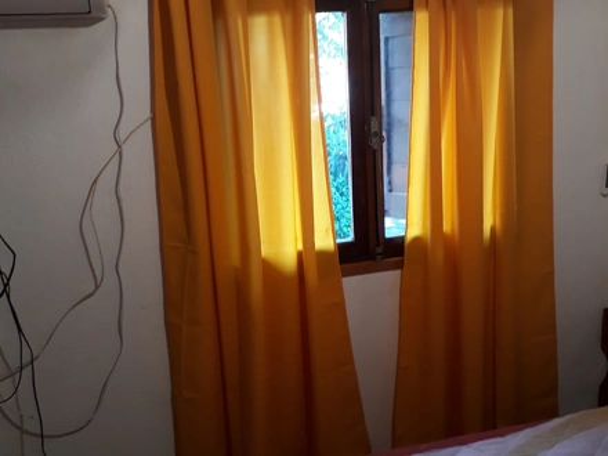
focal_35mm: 27
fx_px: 474
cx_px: 304
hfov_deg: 65.3
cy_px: 228
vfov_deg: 51.4
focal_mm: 3.6
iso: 125
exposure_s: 1/33
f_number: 1.9
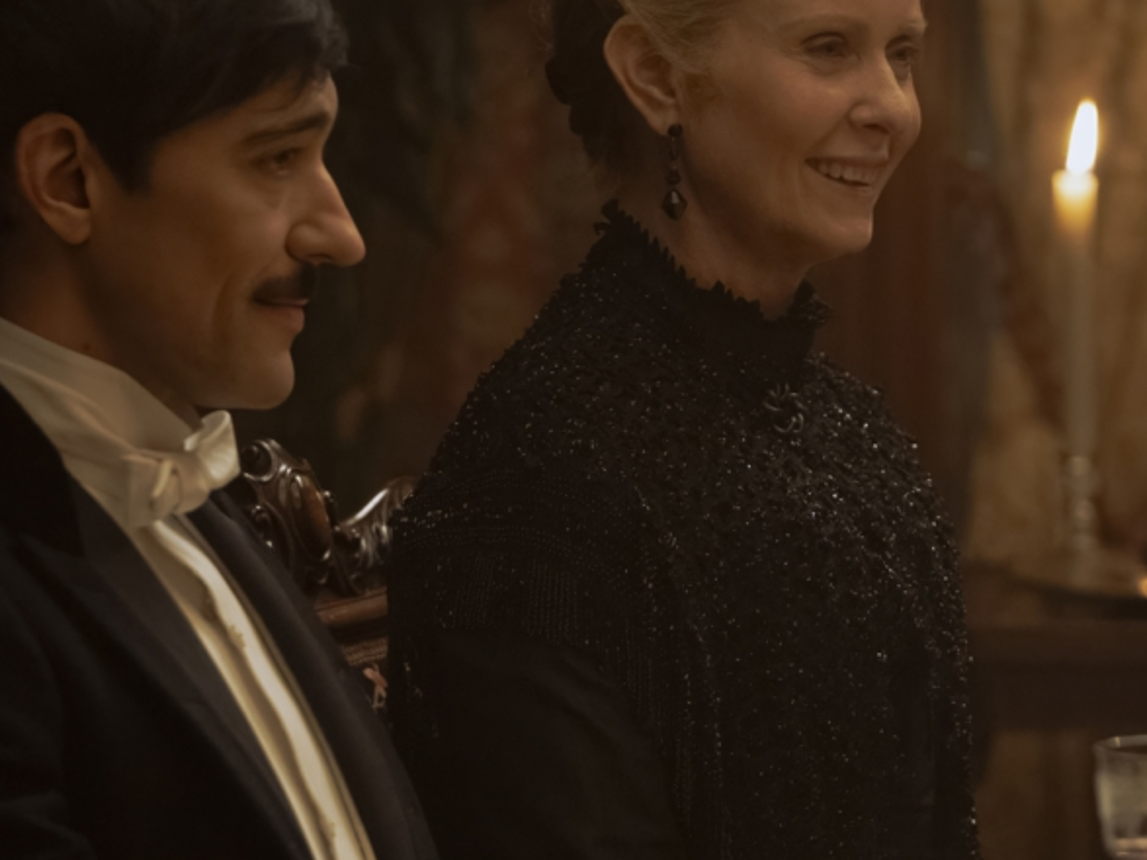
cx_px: 557
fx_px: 9905
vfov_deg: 5.0
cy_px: 426
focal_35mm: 299
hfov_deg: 6.6
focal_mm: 152
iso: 8000
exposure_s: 1/100
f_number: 4.5
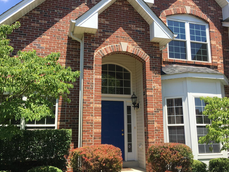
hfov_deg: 55.3
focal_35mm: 33
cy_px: 91
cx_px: 115
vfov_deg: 42.9
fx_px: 218
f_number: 2.2
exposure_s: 1/950
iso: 25
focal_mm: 4.15
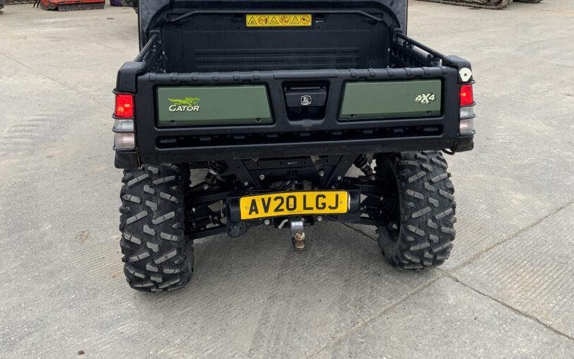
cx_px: 339
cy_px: 95
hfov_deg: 50.1
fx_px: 610
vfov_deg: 32.2
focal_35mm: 39
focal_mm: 3
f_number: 1.8
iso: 32
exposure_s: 1/122
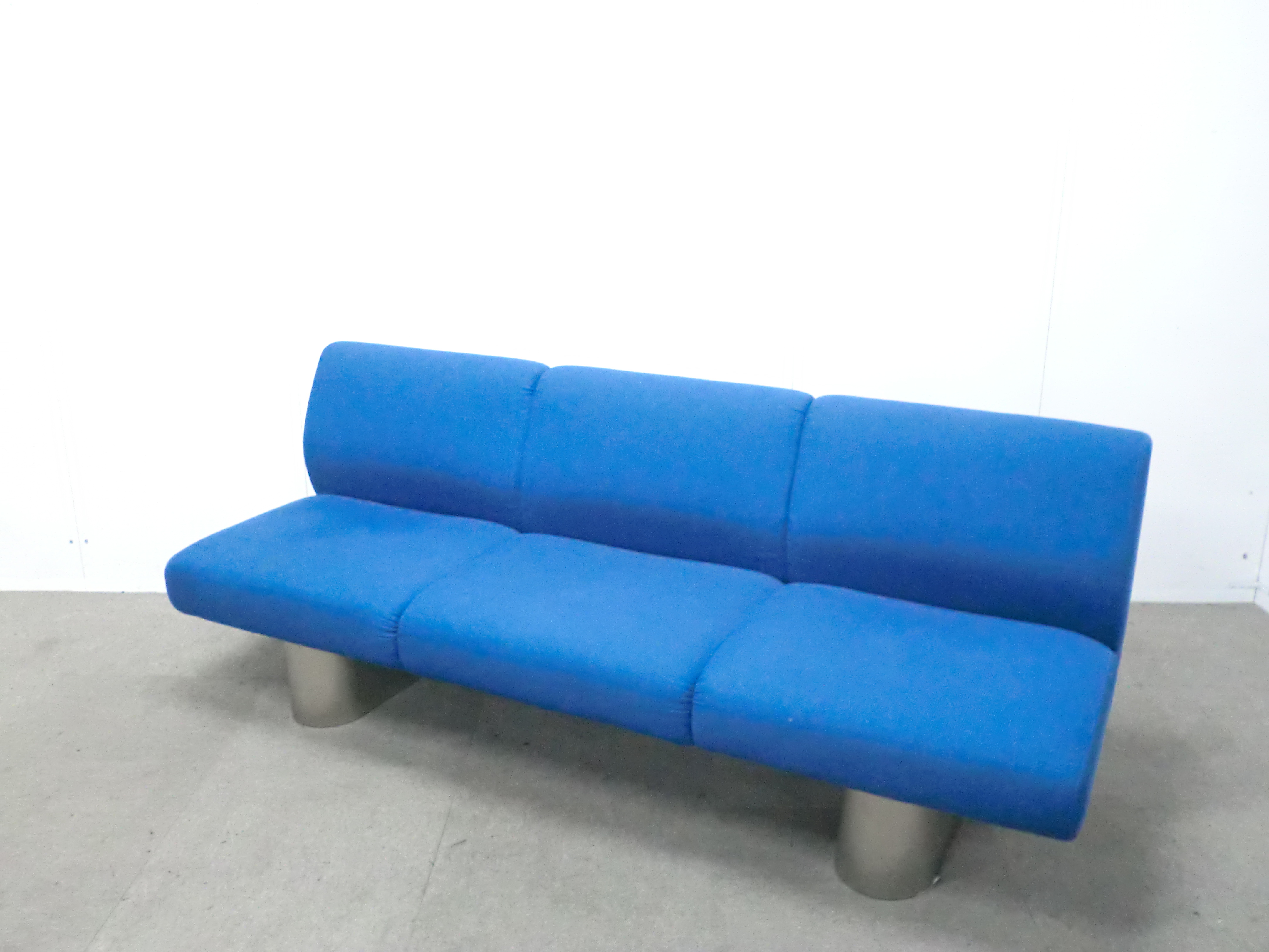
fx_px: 1173
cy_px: 476
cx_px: 634
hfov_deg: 56.8
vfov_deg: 44.2
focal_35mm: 32
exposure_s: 1/25
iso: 800
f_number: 3.5
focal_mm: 5.8
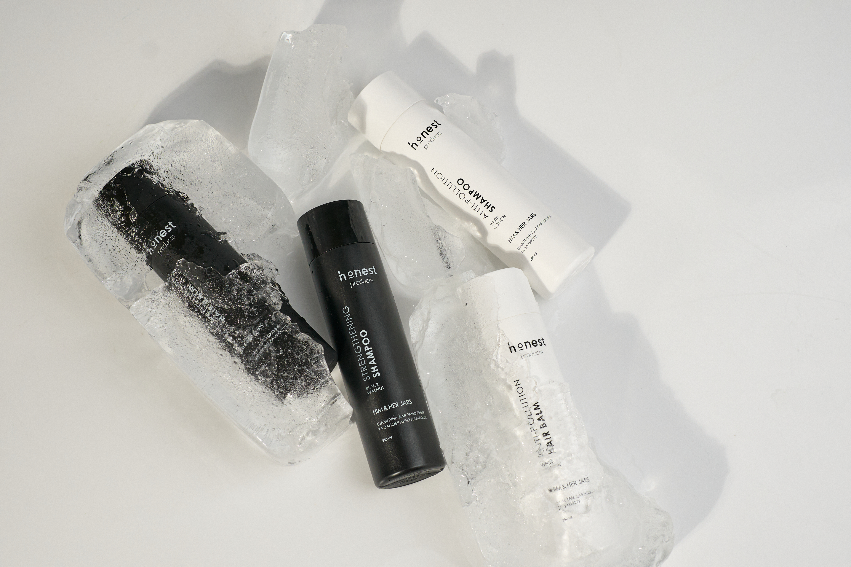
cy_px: 284
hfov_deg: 38.2
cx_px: 426
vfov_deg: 26.0
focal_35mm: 52
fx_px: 1229
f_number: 6.3
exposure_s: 1/250
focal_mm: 35
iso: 500
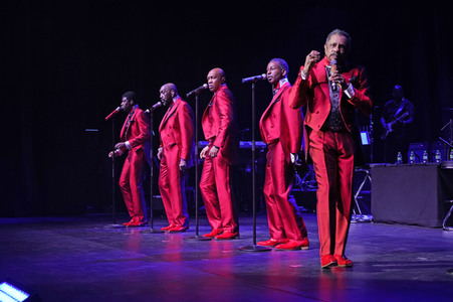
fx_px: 717
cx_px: 226
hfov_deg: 35.1
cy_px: 151
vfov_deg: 23.7
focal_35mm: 57
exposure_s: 1/160
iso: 1600
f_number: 5.6
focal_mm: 57
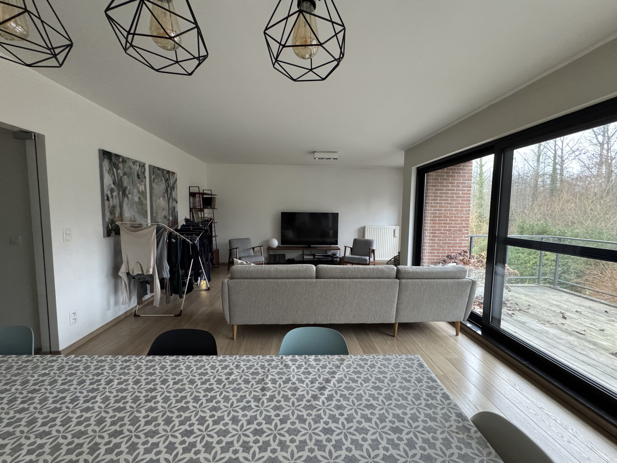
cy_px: 232
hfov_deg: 102.1
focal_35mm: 14
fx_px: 250
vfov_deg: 85.7
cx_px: 308
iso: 640
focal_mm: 2.22
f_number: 2.2
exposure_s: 1/50
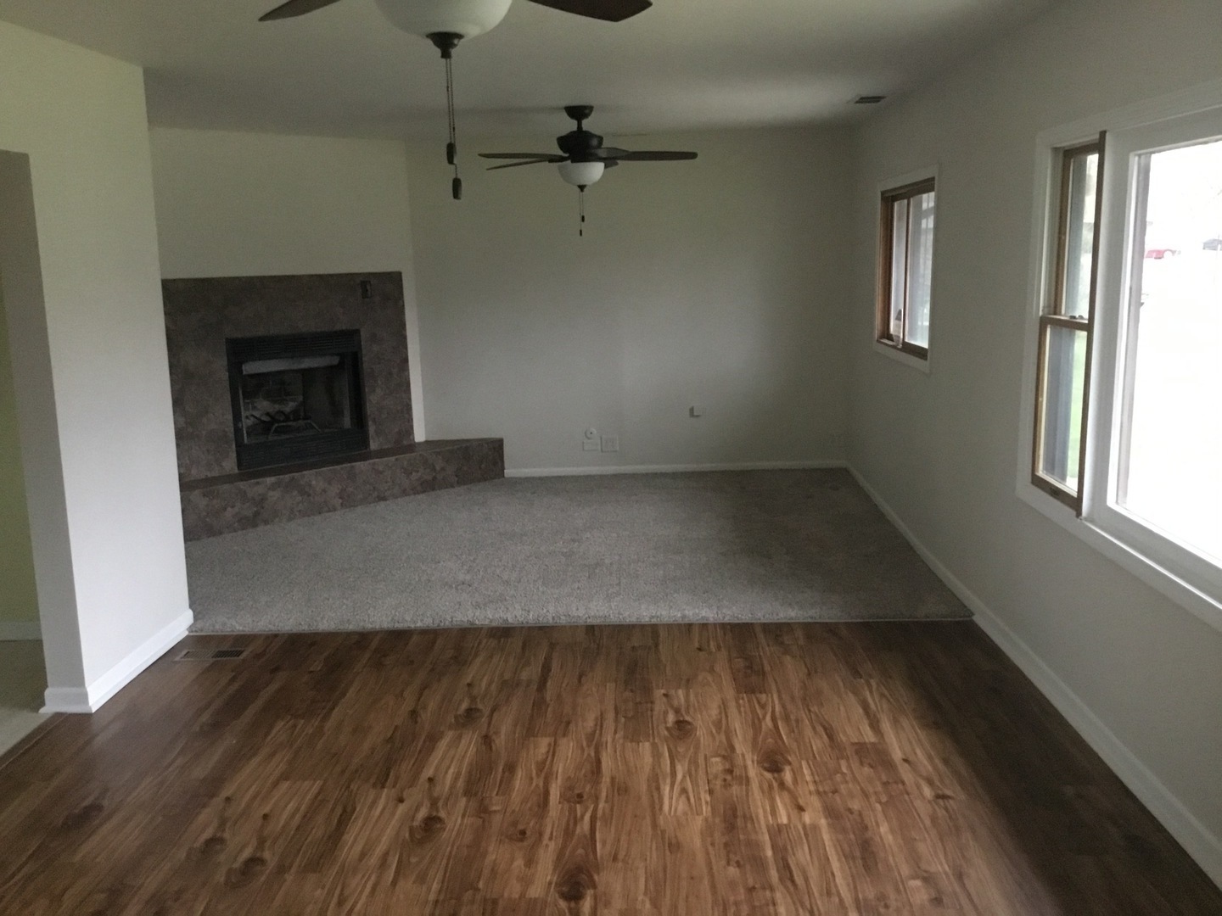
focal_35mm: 31
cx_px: 611
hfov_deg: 58.4
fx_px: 1094
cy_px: 458
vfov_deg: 45.4
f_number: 2.4
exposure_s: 1/15
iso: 250
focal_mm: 3.3
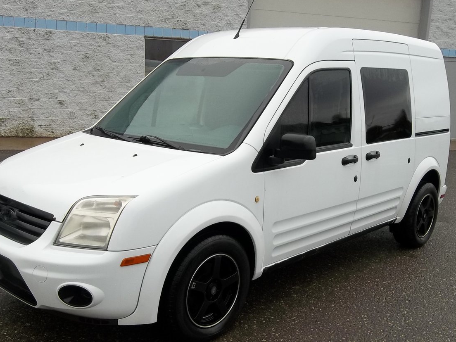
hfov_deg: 50.1
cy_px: 198
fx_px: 487
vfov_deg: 38.6
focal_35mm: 37
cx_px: 232
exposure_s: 1/200
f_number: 3.5
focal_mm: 4.9
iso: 80
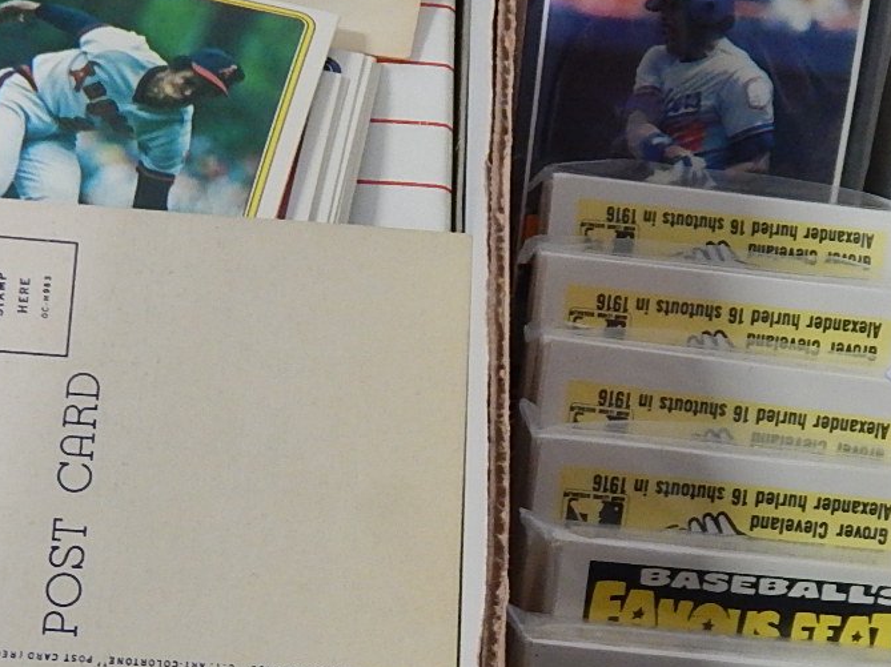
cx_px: 372
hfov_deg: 28.9
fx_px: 1724
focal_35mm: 67
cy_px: 608
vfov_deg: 21.4
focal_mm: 5.1
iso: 400
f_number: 3.2
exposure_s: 1/60
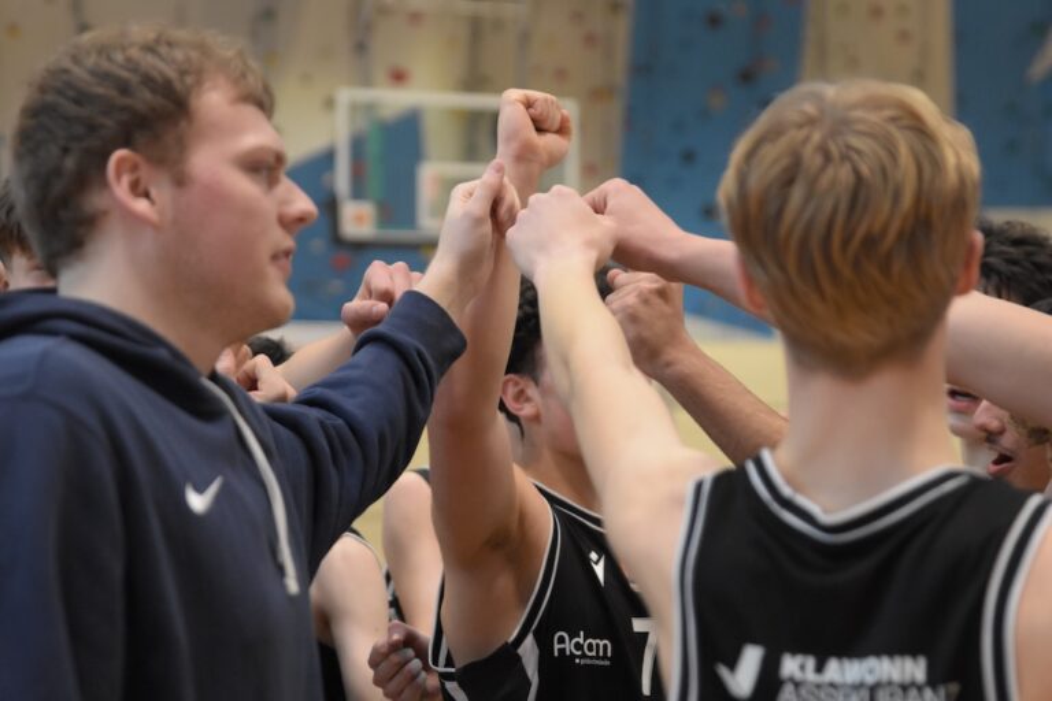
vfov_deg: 14.7
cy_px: 350
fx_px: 2717
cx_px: 526
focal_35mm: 93
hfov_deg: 21.9
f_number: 2.8
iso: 3200
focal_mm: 62
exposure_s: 1/1000
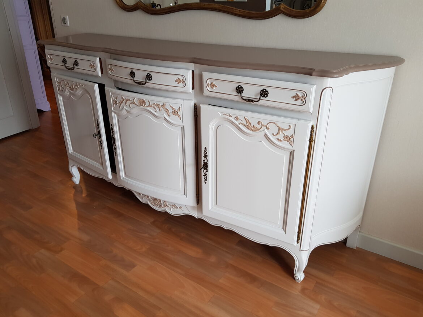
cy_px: 158
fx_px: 318
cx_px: 212
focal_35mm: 26
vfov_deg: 53.1
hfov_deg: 67.3
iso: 64
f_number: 1.7
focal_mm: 4.3
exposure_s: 1/50
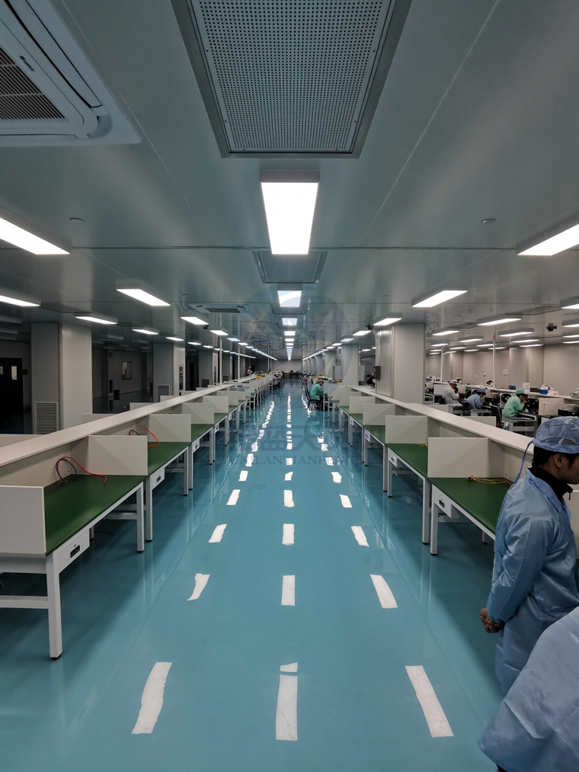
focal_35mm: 17
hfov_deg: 74.7
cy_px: 386
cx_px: 290
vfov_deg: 91.0
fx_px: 379
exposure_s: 1/100
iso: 125
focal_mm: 2.26
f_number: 2.2
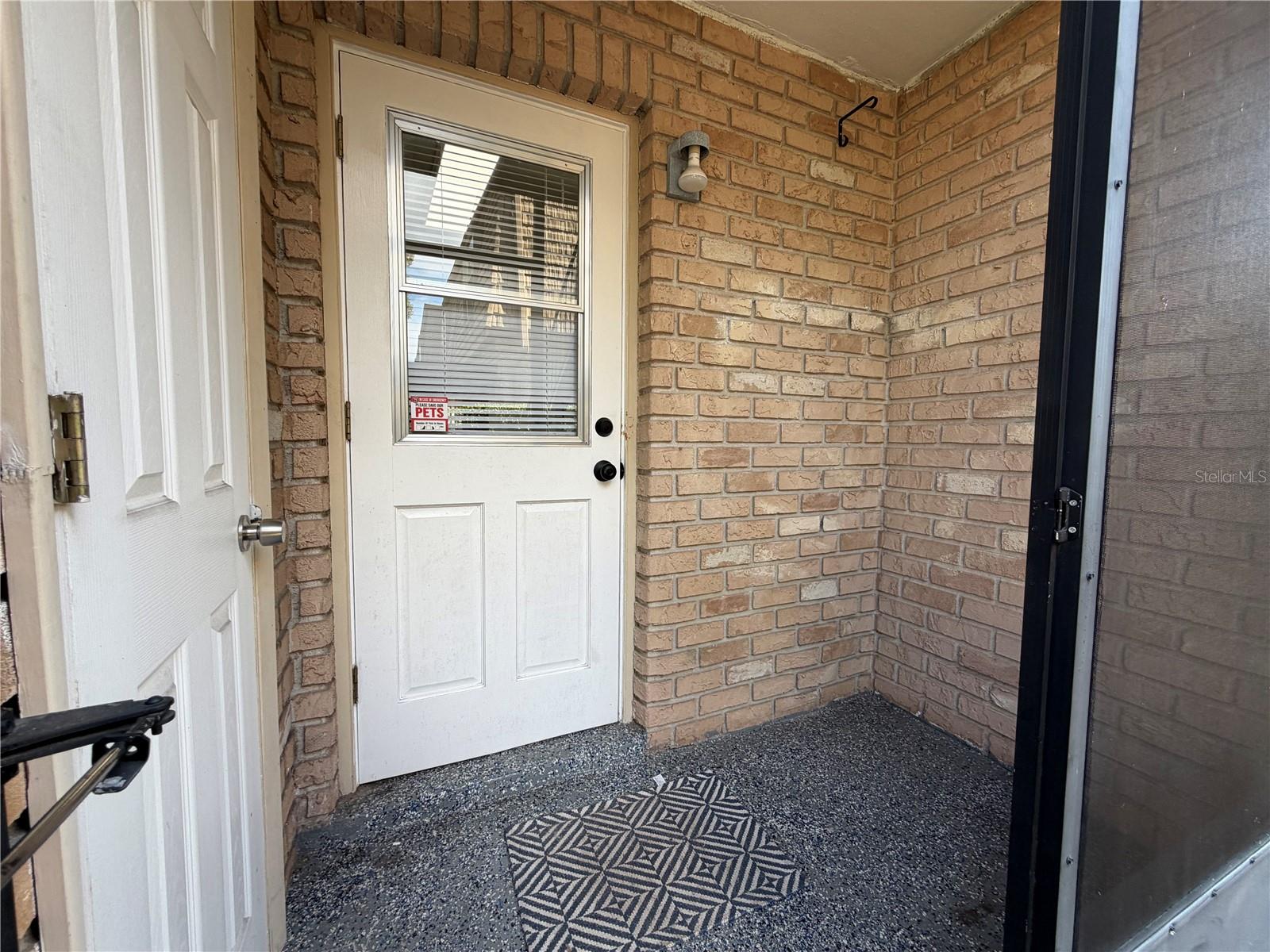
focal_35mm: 14
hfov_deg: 102.1
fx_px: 514
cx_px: 635
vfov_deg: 85.7
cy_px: 476
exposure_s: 1/139
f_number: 2.2
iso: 40
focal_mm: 2.22
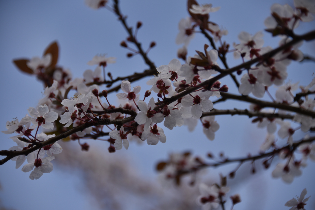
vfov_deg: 6.9
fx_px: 1750
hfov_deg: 10.3
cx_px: 158
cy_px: 105
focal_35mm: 200
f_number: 5.6
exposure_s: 1/400
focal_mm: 200
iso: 160
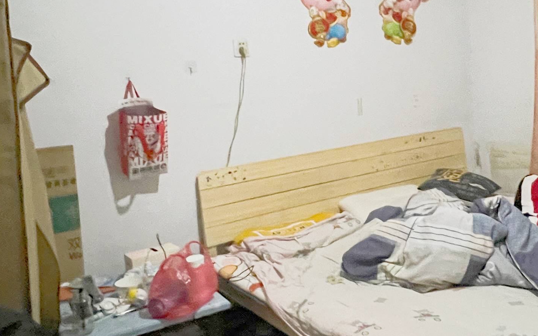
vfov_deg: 32.5
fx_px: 572
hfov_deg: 49.3
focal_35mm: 39
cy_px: 118
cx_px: 370
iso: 1000
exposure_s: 1/25
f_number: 1.8
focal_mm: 1.57
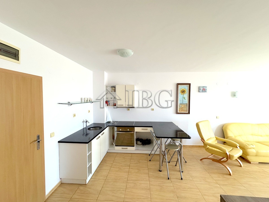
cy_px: 101
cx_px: 134
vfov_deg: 85.7
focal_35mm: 14
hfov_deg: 102.1
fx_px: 109
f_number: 2.2
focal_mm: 2.22
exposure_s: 1/100
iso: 250
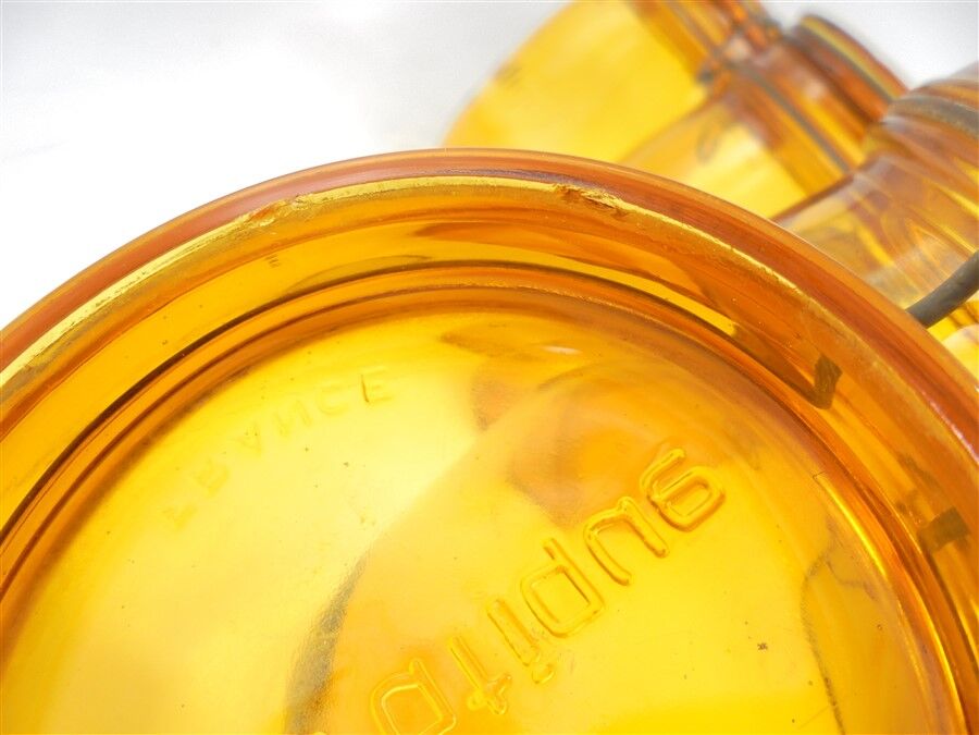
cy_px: 368
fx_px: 735
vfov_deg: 53.1
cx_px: 490
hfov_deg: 67.3
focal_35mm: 26
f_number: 3.5
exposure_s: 1/80
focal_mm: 4.6
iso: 100
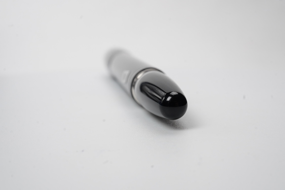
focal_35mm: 45
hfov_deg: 43.6
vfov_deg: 29.9
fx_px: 356
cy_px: 95
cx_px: 142
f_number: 22
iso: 400
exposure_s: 1/100
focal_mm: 30
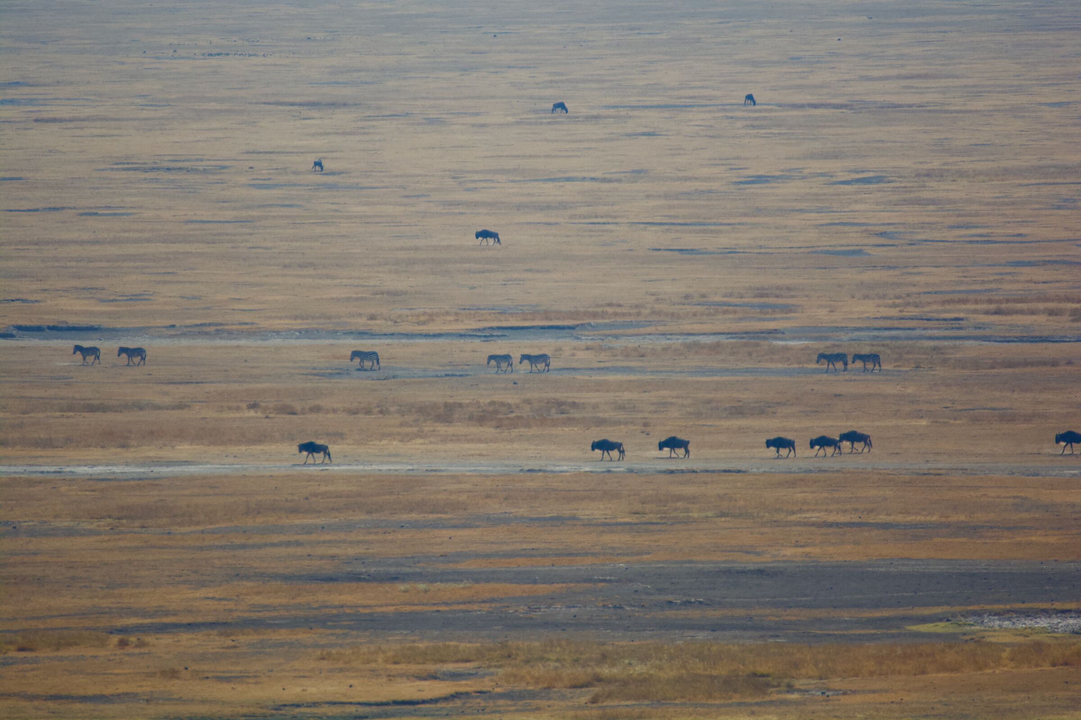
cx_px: 540
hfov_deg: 4.6
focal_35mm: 450
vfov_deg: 3.1
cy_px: 360
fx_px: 13511
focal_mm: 300
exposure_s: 1/4000
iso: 720
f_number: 5.6
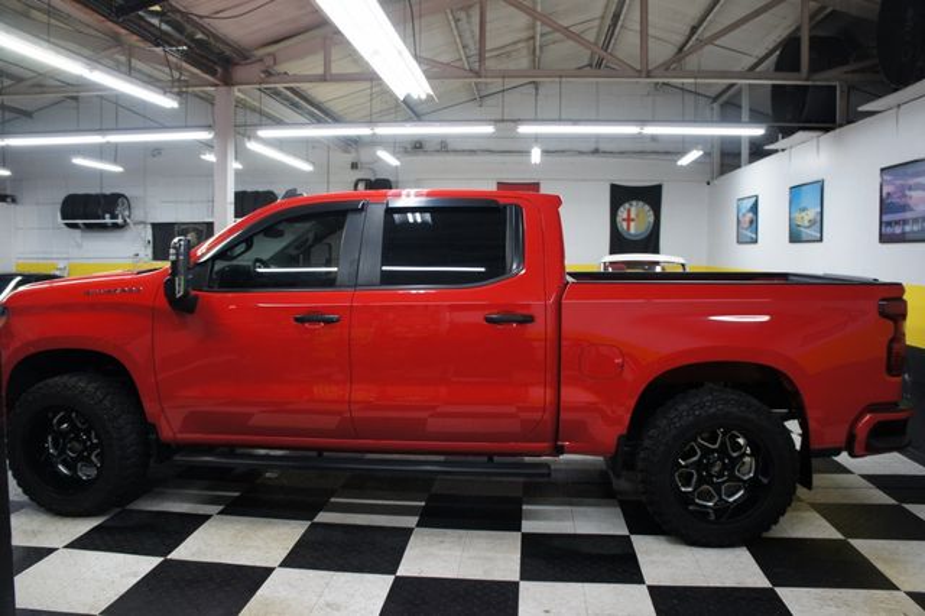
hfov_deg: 67.4
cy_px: 308
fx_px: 693
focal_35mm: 27
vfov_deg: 47.9
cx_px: 462
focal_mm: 18
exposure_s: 1/30
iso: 320
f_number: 3.5
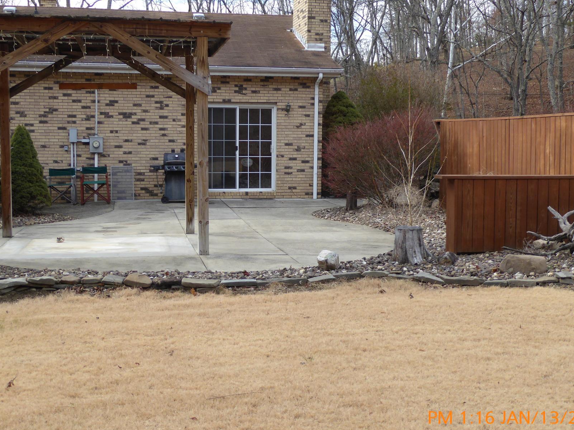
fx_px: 829
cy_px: 196
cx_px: 287
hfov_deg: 38.2
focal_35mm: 50
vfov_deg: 29.1
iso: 100
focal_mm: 6.7
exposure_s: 1/200
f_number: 3.7
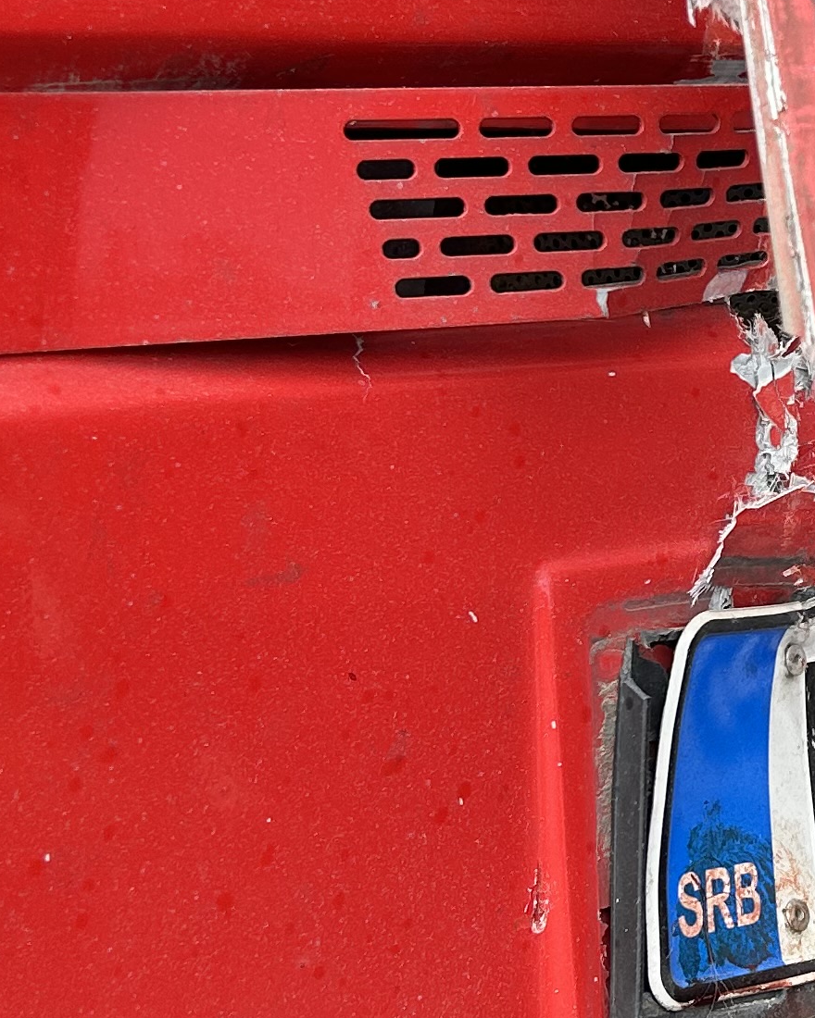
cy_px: 453
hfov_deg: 15.8
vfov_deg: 20.6
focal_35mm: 93
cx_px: 1026
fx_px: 2804
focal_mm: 5.7
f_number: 1.5
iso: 40
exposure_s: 1/249
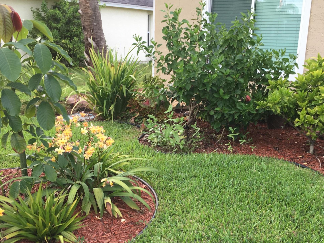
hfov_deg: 43.7
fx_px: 403
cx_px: 187
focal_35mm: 43
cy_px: 165
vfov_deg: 33.3
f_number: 2.2
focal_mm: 4.15
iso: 32
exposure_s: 1/120
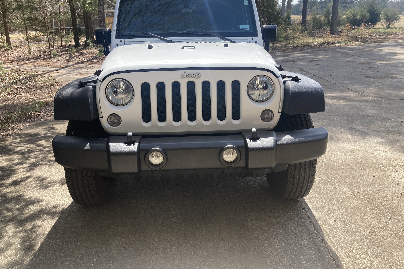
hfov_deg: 61.9
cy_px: 122
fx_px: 337
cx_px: 199
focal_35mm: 30
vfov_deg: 43.6
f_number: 1.8
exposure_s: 1/750
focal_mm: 3.99
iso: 20
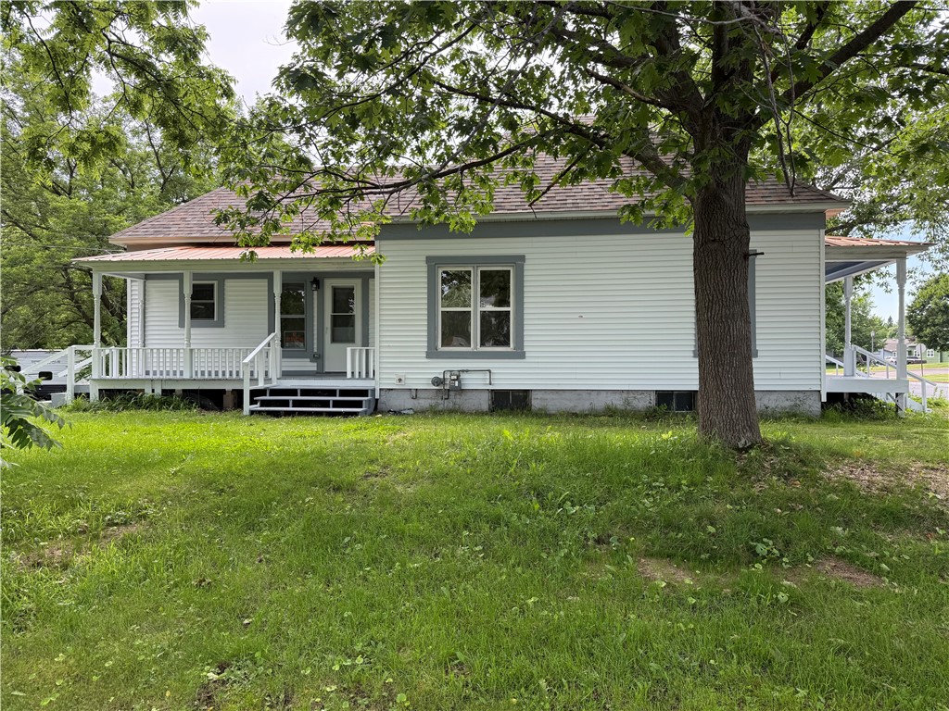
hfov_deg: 71.6
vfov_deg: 56.8
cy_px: 356
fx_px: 658
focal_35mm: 24
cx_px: 474
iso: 100
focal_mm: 6.76
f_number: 1.78
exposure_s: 1/524
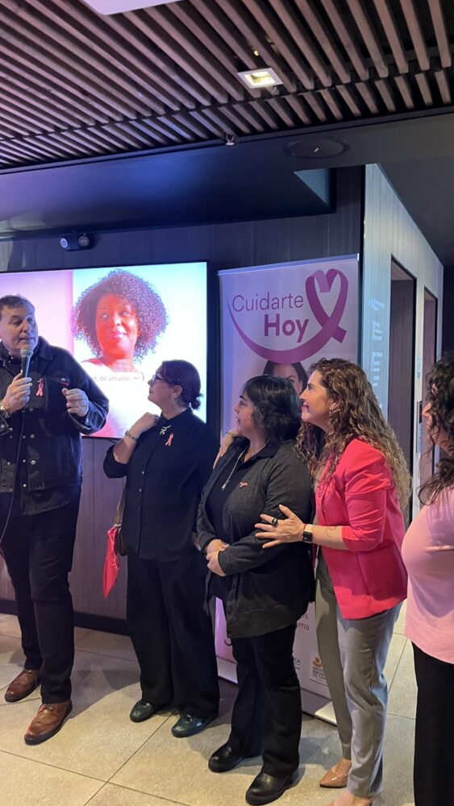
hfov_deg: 40.2
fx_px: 620
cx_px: 252
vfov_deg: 66.1
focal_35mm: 29
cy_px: 407
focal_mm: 5.1
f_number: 1.6
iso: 400
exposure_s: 1/50
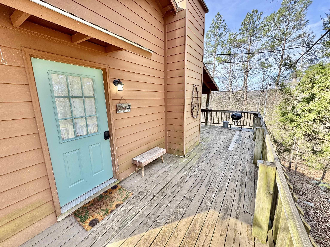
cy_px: 124
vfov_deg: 85.7
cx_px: 165
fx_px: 133
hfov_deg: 102.1
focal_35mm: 14
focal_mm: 2.22
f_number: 2.2
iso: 40
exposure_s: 1/131
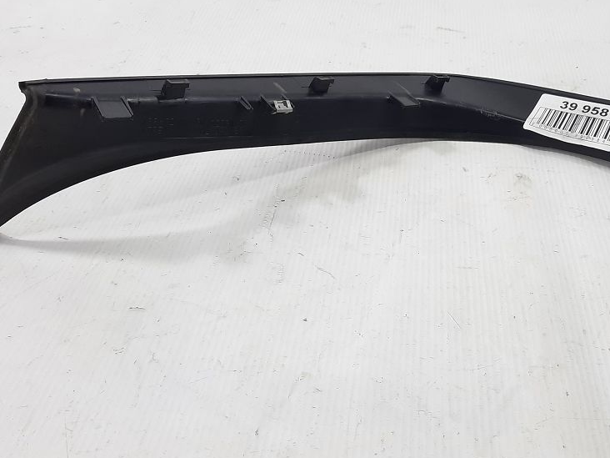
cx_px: 373
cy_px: 171
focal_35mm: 41
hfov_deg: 45.5
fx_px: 722
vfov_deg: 34.9
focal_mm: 4.6
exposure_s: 1/100
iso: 64
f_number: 2
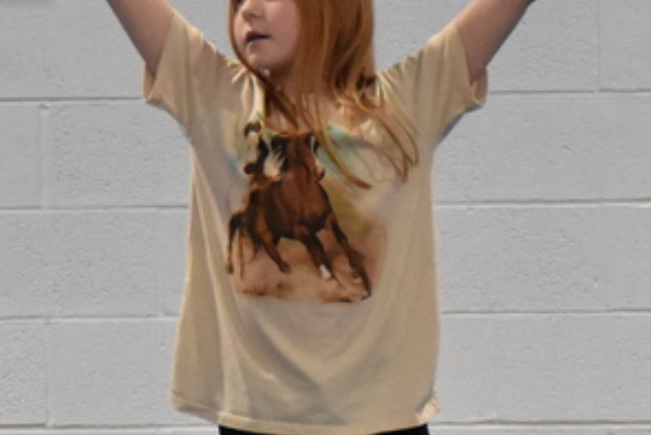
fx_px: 5645
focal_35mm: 312
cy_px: 176
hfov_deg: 6.5
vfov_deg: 4.4
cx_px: -212
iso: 6400
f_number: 5
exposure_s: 1/320
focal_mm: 60
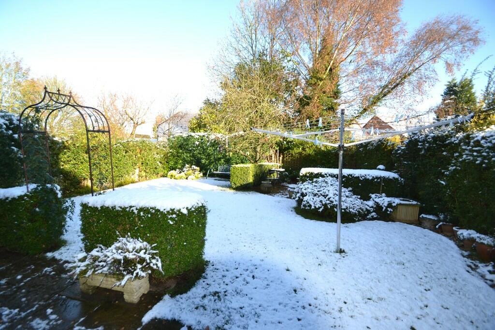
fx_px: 206
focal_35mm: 15
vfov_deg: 77.3
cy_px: 165
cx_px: 248
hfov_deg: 100.4
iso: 100
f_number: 4.5
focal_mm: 10
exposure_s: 1/200
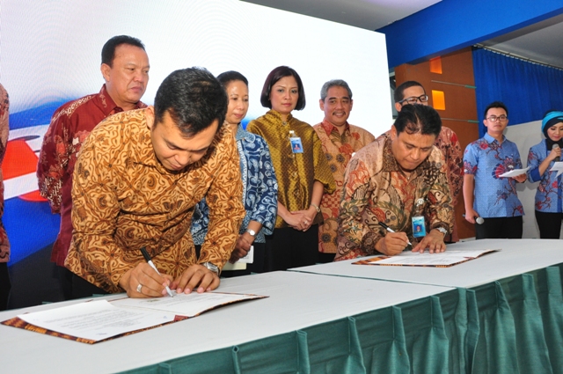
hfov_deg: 62.0
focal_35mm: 30
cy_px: 187
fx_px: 469
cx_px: 282
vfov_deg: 43.5
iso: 800
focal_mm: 20
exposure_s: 1/60
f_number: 5.6
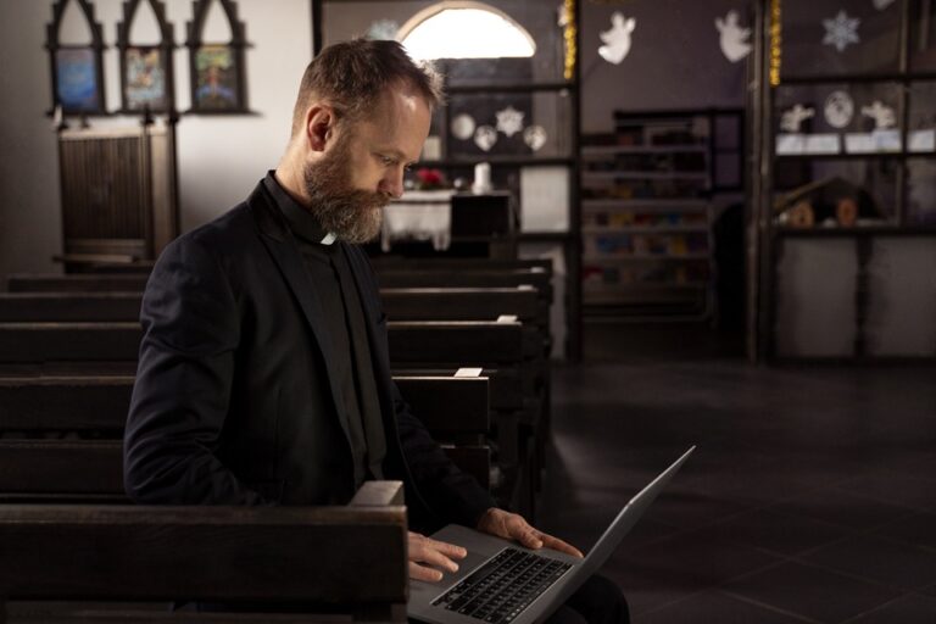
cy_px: 312
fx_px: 1066
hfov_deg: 47.4
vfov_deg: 32.6
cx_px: 468
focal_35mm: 41
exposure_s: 1/125
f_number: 2.8
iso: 1600
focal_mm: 41
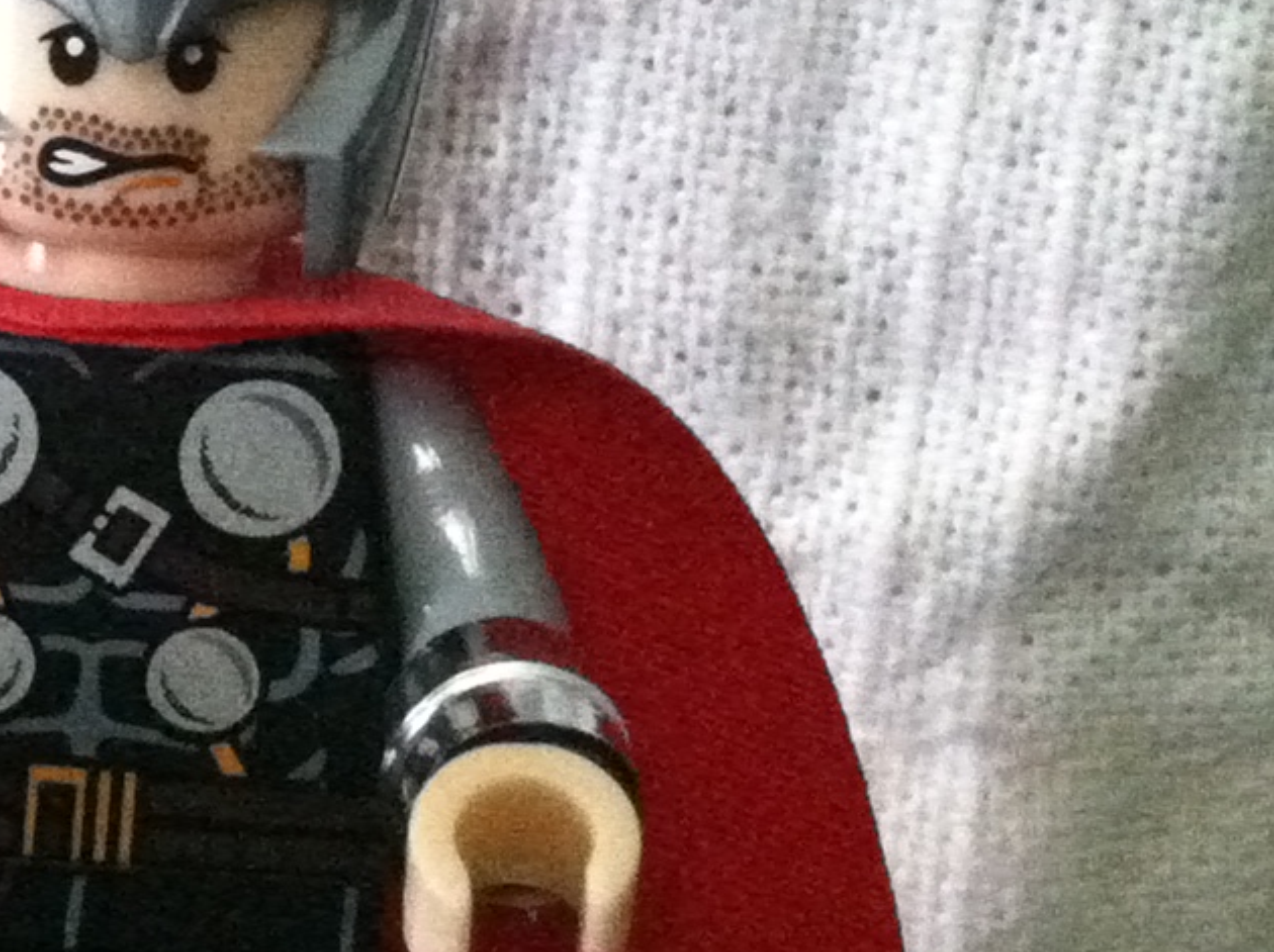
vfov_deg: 10.3
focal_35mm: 144
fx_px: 5294
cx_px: -522
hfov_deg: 13.1
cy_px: 635
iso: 800
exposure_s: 1/15
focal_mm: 3.85
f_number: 2.8
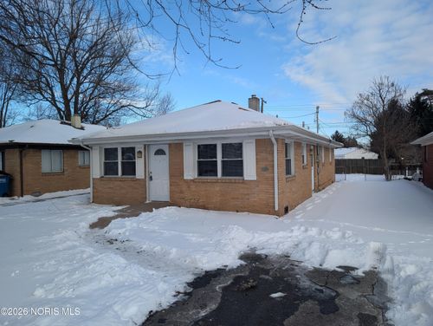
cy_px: 163
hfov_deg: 71.5
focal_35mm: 24
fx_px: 300
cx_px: 216
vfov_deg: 56.9
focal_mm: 6.9
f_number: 1.68
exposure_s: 1/912
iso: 22
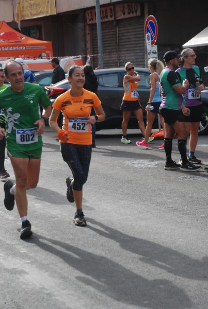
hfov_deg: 13.1
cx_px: 104
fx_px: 905
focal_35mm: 105
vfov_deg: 19.4
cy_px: 154
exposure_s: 1/1250
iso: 1000
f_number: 5.6
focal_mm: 70
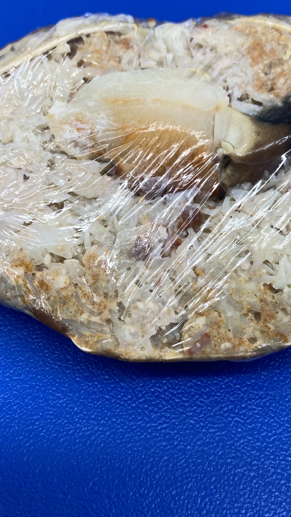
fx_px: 549
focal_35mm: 40
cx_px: 185
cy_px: 233
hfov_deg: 29.6
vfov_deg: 50.4
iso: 40
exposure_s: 1/100
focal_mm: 4.25
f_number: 1.8
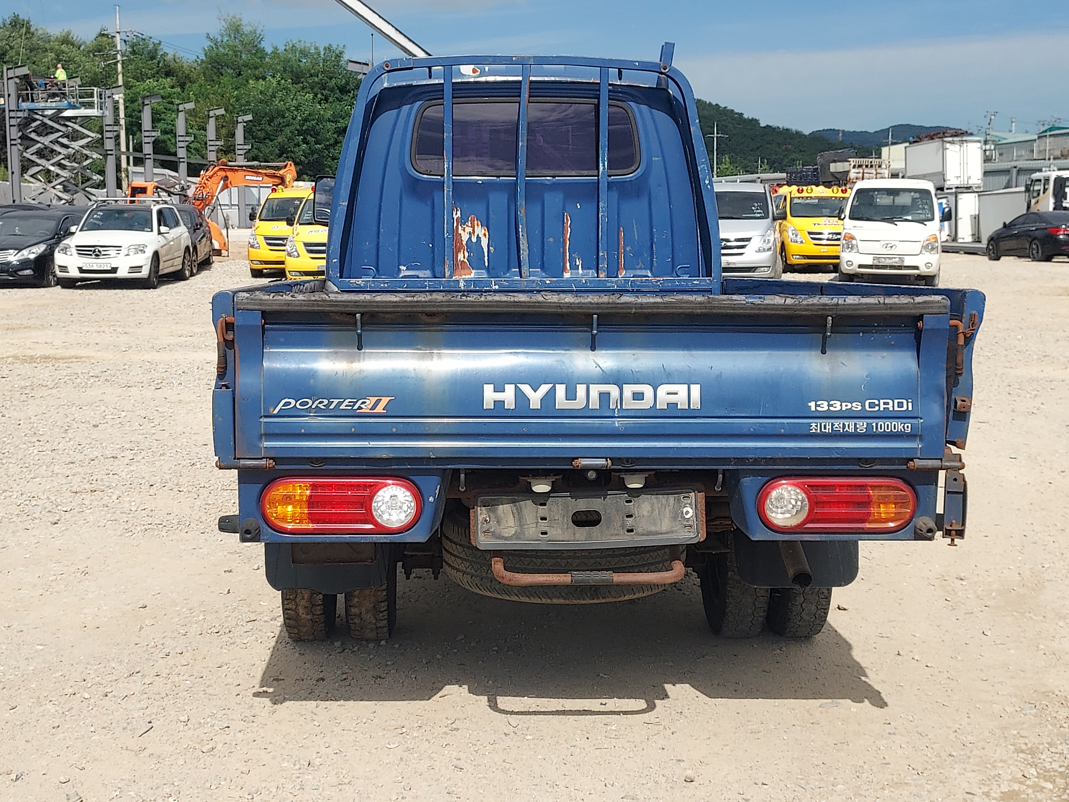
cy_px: 401
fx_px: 741
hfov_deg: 71.6
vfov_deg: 56.8
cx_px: 534
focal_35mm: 24
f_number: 1.8
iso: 40
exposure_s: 1/1792
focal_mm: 4.6
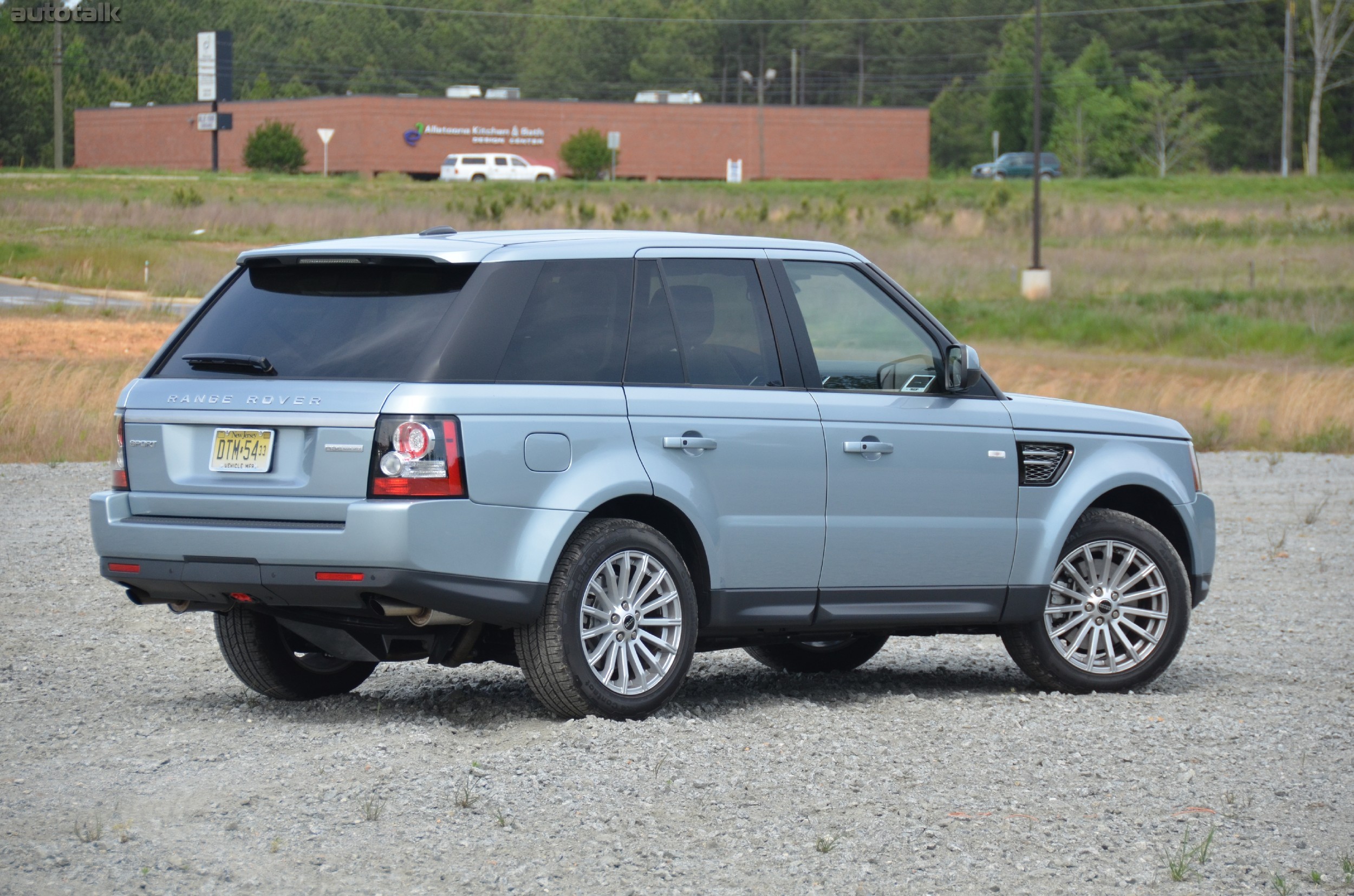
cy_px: 448
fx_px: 6306
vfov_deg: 8.1
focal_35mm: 168
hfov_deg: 12.3
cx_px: 677
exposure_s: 1/1000
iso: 450
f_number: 5.3
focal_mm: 112
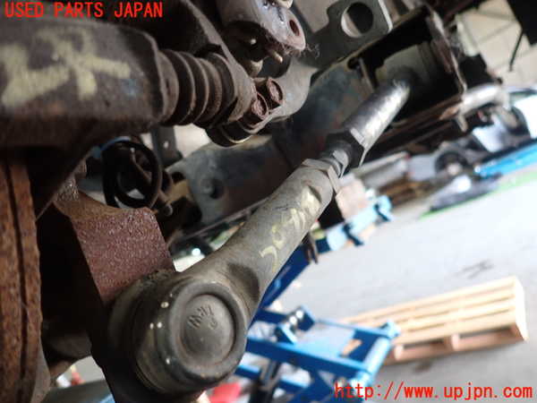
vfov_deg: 54.9
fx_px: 388
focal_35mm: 25
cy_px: 202
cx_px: 268
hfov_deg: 69.4
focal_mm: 4.5
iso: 200
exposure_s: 1/30
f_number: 2
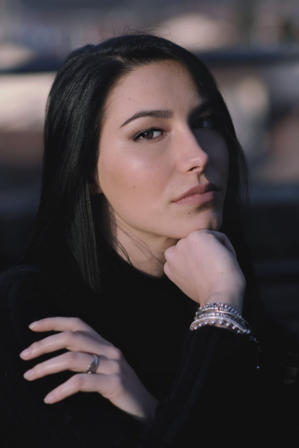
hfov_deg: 10.8
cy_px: 224
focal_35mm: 128
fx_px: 1588
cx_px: 150
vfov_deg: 16.1
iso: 200
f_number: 2.8
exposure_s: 1/1600
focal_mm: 85
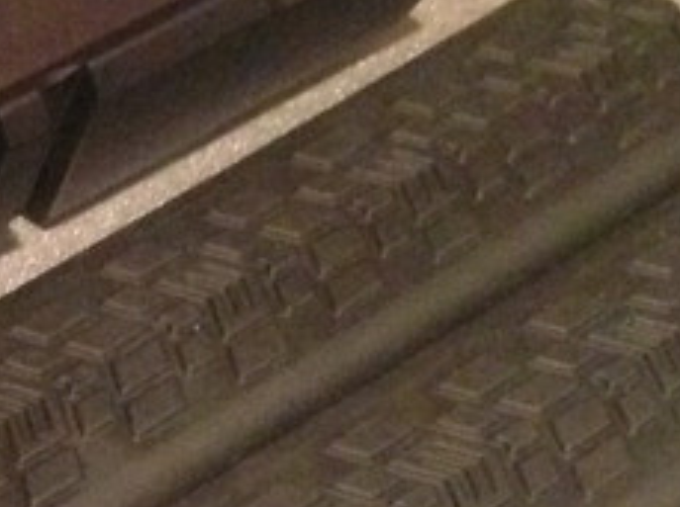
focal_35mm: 154
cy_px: 519
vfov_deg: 9.5
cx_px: -379
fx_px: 3020
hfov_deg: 12.2
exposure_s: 1/15
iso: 800
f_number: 2.4
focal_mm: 4.12
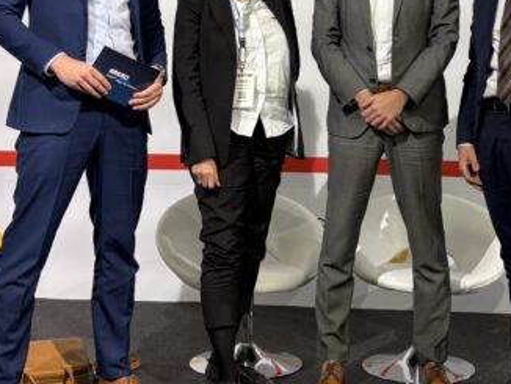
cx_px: 309
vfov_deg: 23.0
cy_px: 71
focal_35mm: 63
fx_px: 931
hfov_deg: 30.6
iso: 80
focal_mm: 5.96
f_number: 1.6
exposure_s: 1/98
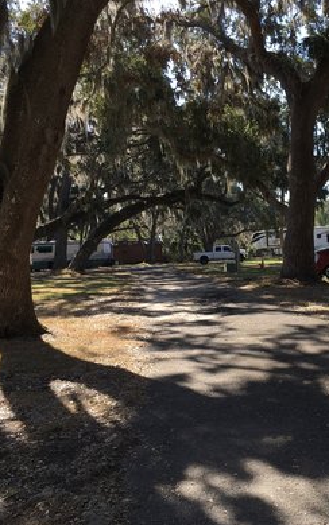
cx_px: 284
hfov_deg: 29.5
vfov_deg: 47.2
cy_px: 267
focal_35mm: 42
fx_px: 602
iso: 25
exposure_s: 1/466
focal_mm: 4.15
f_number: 2.2
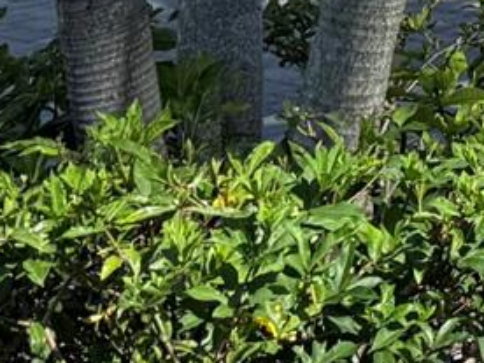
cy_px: -833
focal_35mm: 178
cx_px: 1433
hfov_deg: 9.1
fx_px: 2489
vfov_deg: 7.2
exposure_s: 1/3425
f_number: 1.78
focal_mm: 6.76
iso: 80
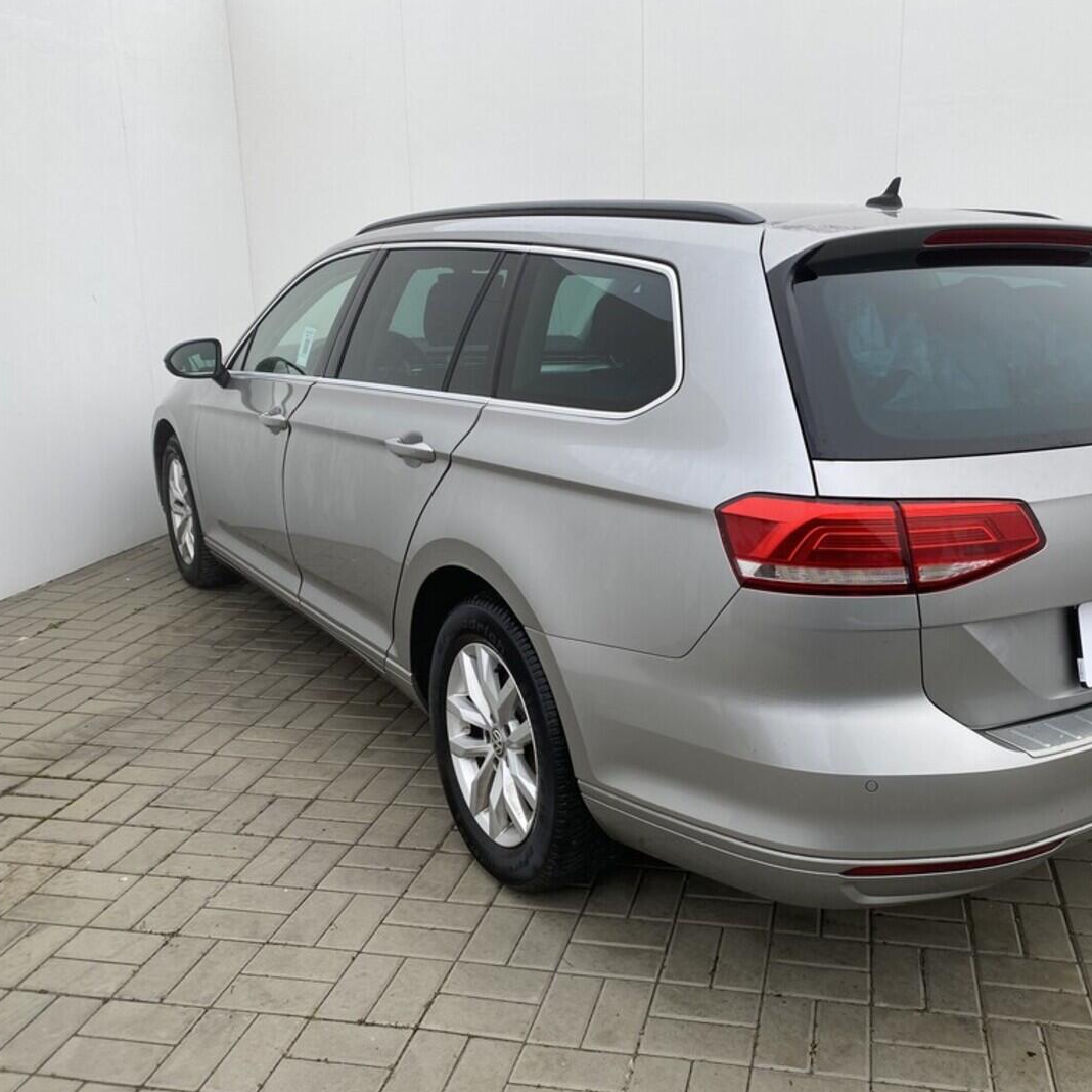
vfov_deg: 52.5
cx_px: 673
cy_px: 545
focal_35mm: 31
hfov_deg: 52.1
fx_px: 1106
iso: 40
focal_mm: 4.25
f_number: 1.8
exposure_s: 1/122
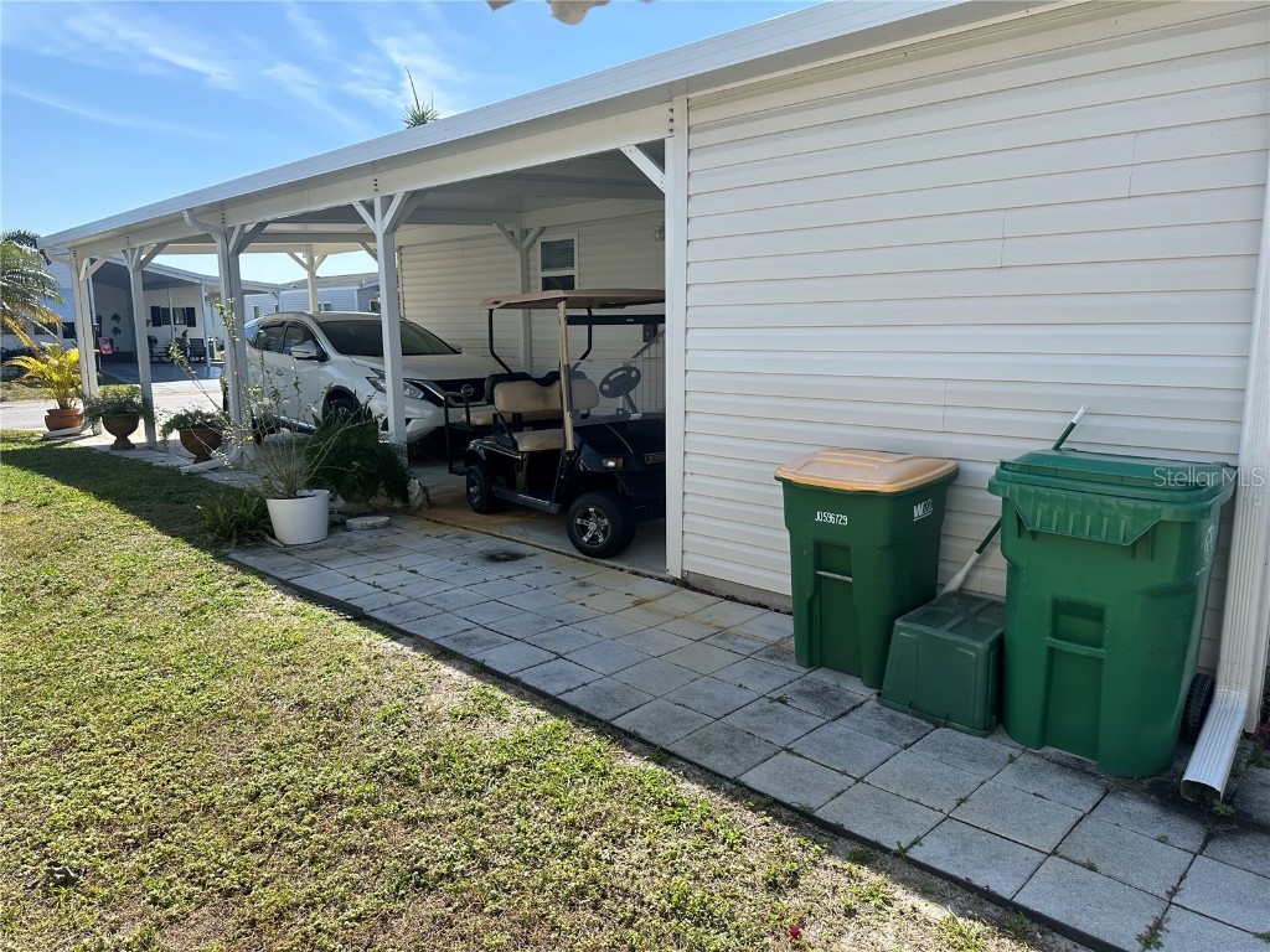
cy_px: 476
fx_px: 881
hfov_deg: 71.6
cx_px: 635
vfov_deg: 56.8
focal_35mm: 24
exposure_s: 1/2353
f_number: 1.78
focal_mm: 6.86
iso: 80
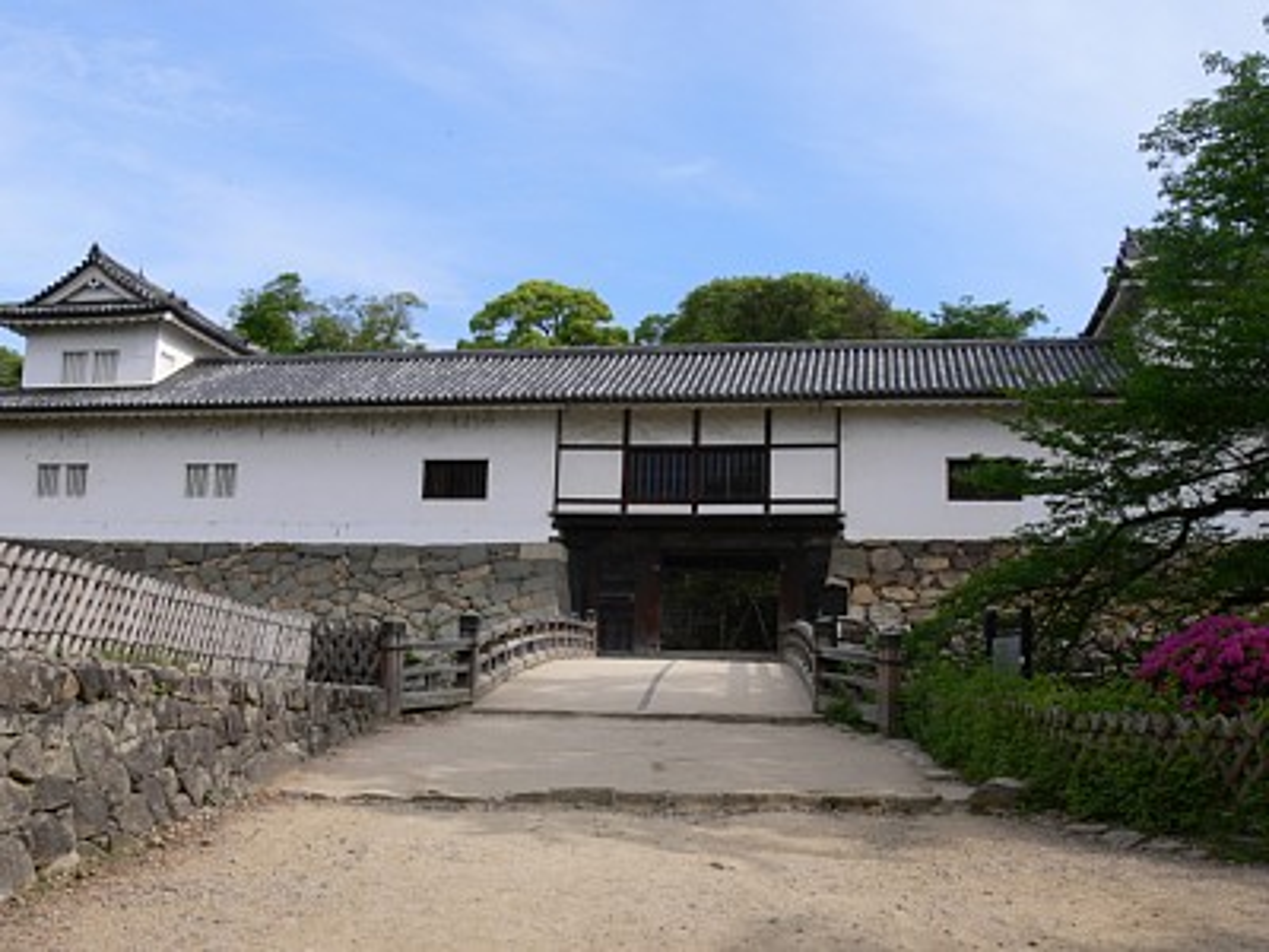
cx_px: 634
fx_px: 1283
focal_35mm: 35
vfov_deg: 40.7
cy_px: 476
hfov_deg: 52.6
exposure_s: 1/320
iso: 80
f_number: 5.6
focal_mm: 7.4
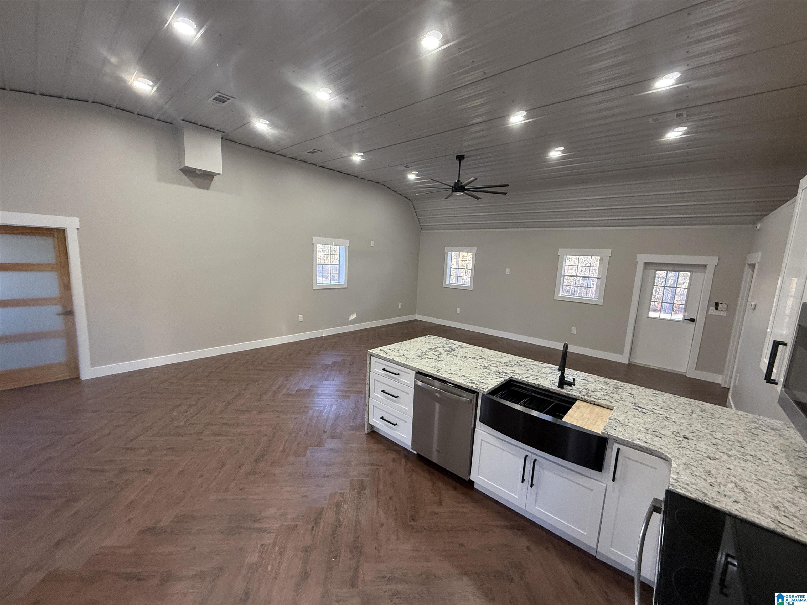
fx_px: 326
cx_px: 404
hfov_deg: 102.1
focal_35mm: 14
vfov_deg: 85.7
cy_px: 302
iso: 320
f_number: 2.2
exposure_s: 1/91
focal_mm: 2.22
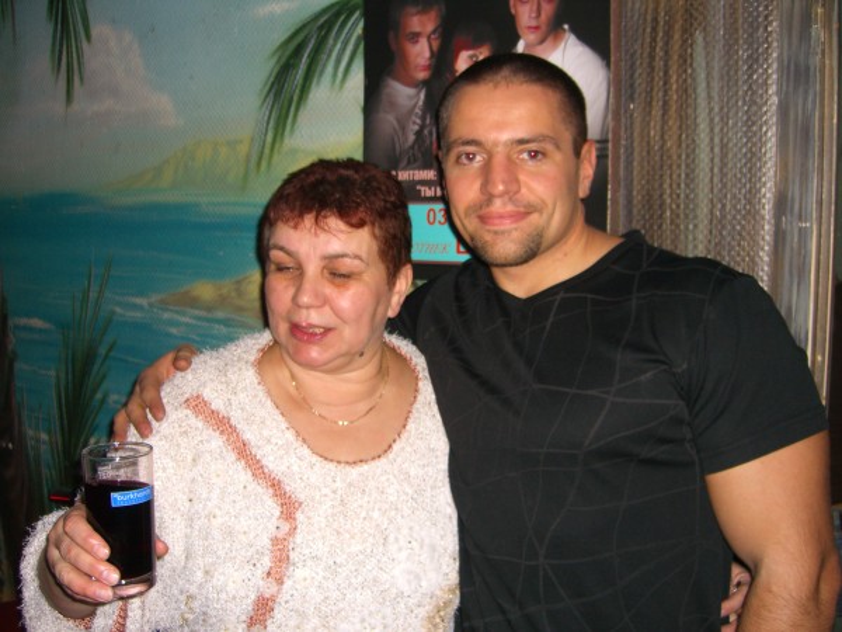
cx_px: 421
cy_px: 316
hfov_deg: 49.0
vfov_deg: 37.7
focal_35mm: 38
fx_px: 924
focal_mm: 7.9
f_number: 2.8
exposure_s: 1/60
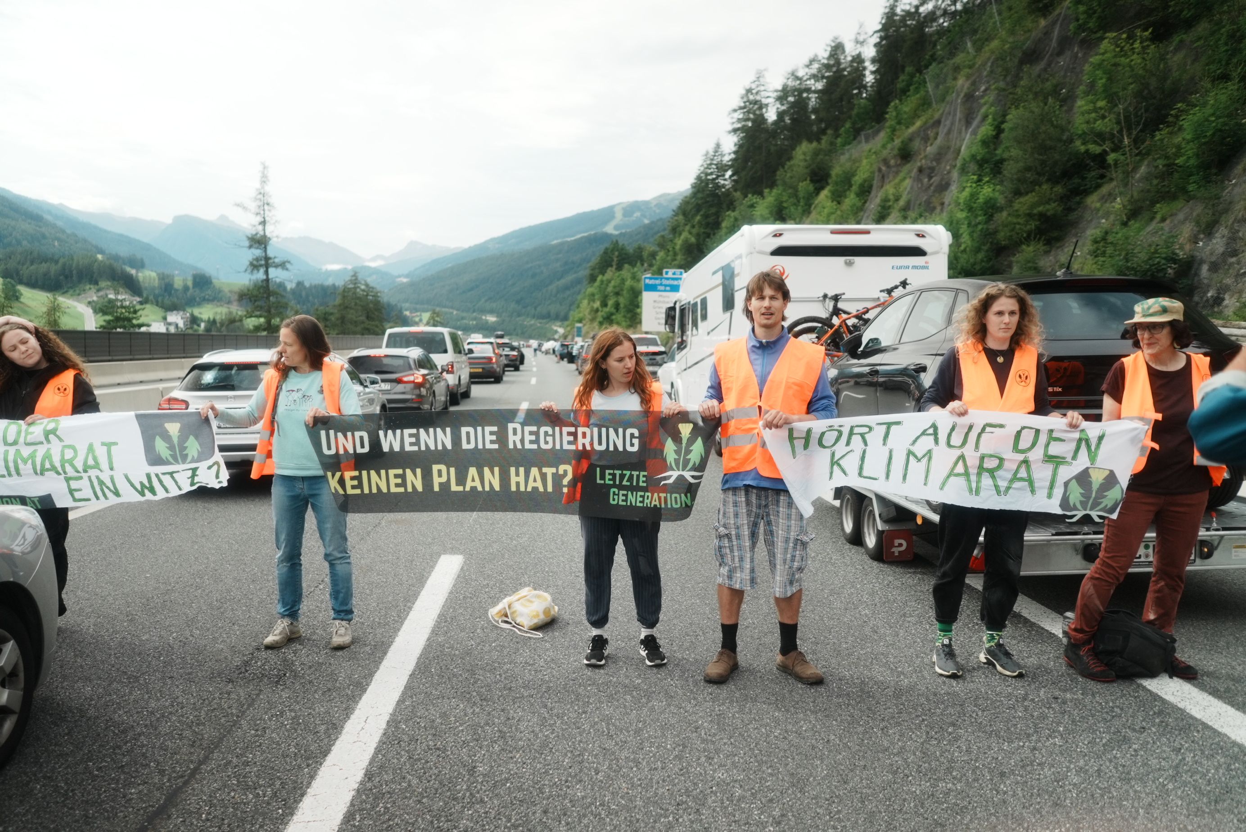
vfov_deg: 46.4
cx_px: 623
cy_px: 416
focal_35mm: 28
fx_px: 969
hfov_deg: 65.5
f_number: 2.5
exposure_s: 1/640
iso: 500
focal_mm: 28
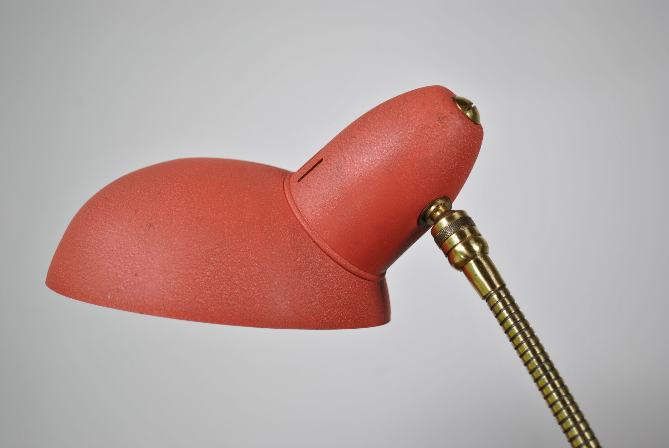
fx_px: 977
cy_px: 224
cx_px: 334
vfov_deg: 25.8
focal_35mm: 52
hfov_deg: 37.8
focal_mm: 35
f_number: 5
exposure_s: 1/100
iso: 100
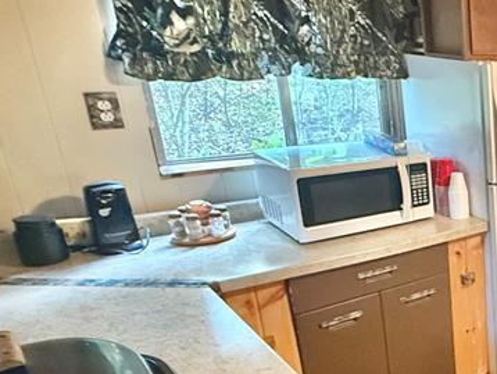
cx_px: 677
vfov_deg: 35.7
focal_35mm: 40
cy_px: 243
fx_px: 575
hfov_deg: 32.3
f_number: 2.2
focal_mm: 2.22
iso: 1000
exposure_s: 1/60
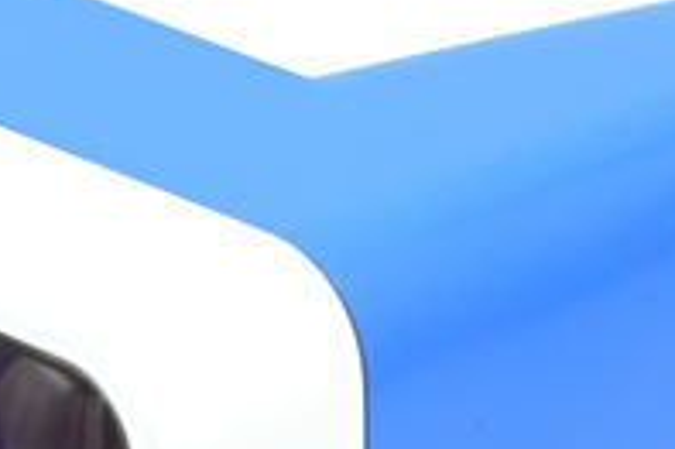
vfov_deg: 4.3
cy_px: 591
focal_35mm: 315
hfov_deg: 6.5
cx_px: -151
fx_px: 5901
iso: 200
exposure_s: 1/100
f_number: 10
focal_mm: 62
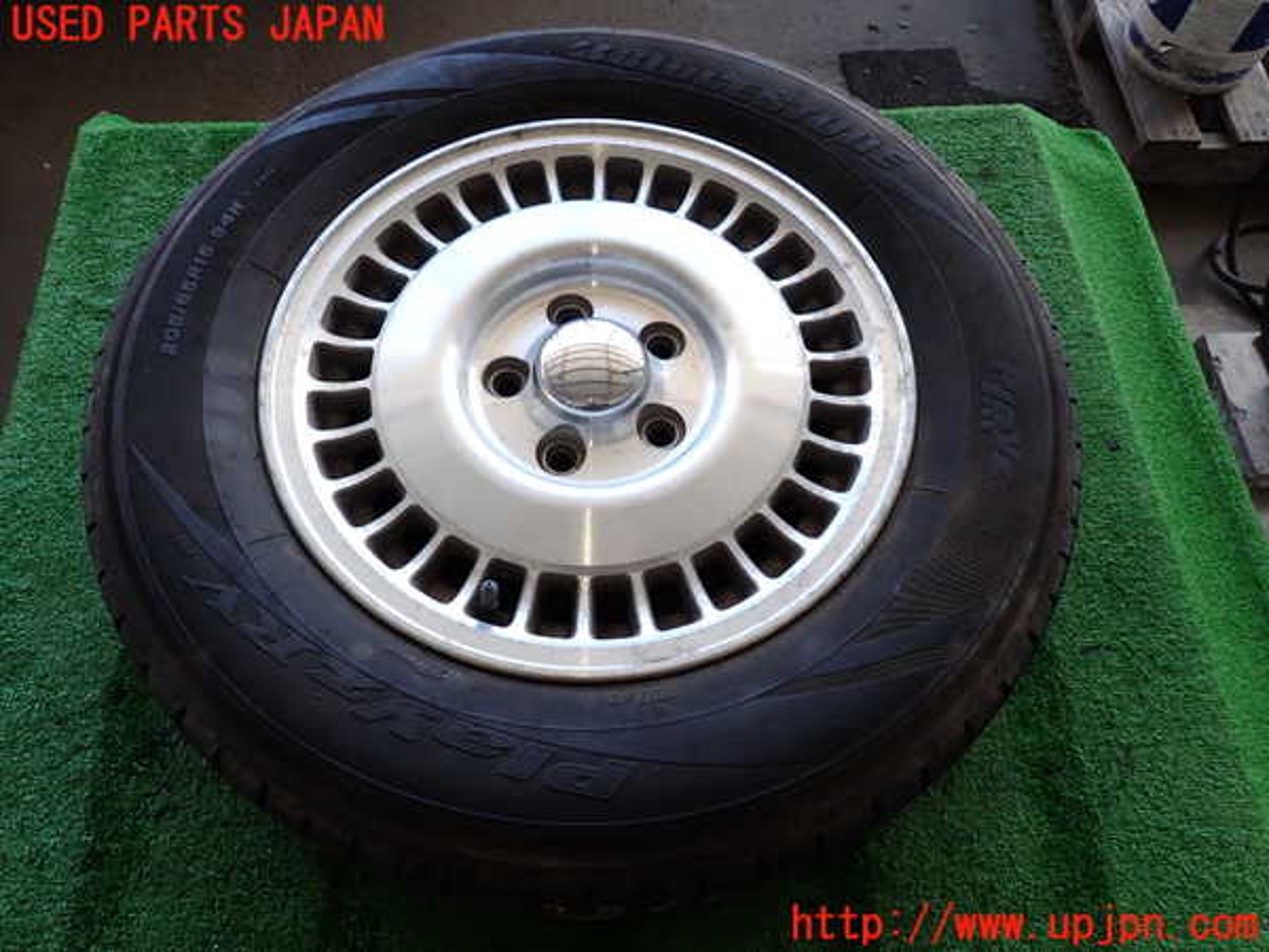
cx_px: 634
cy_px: 476
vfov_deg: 54.9
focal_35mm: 25
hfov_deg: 69.4
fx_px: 916
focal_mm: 4.5
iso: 100
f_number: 2.8
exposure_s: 1/100
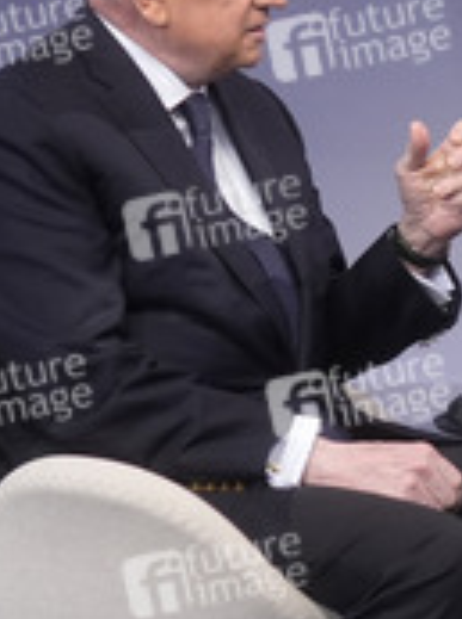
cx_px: 621
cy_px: 308
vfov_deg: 17.5
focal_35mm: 113
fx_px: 2018
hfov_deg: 12.6
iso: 640
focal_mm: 30
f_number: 2.2
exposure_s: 1/250
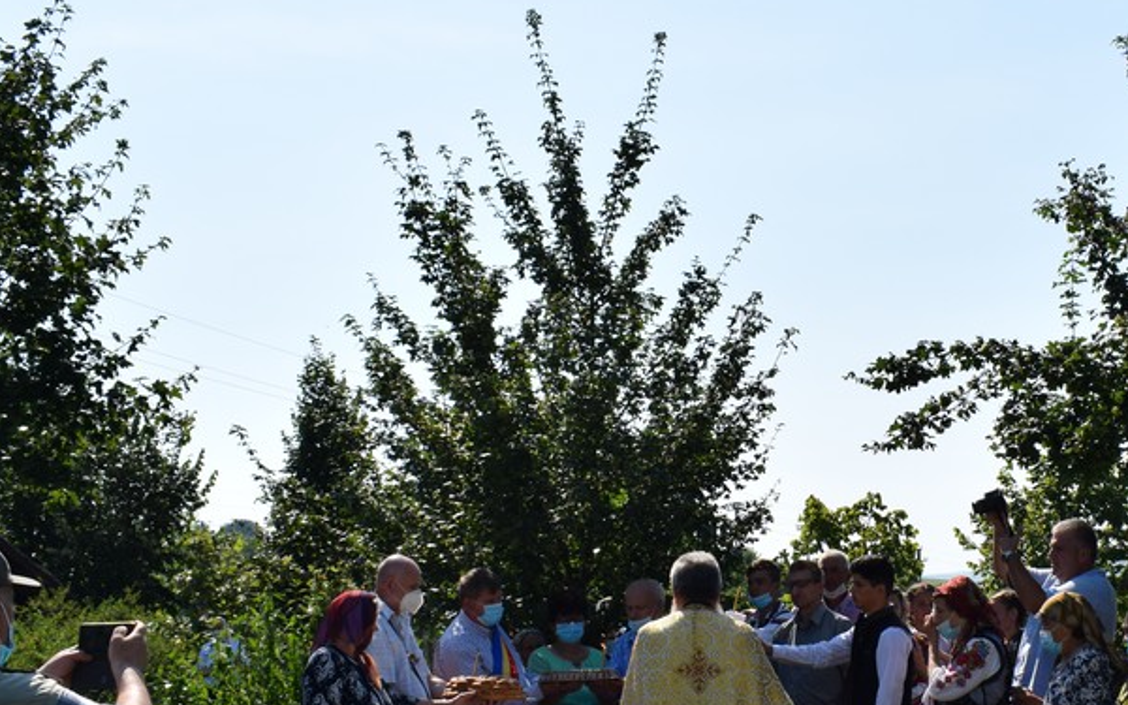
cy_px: 485
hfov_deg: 35.9
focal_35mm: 55
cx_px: 869
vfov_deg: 23.4
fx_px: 1691
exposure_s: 1/500
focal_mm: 18
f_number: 10
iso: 200
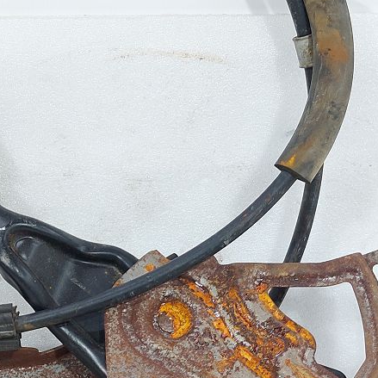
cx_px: 55
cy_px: 158
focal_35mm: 67
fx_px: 828
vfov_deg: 25.7
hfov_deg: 25.1
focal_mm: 5.23
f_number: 1.8
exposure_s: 1/50
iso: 80
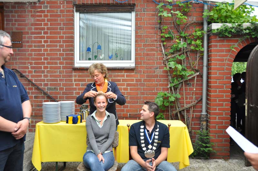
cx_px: 129
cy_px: 86
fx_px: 258
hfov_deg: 53.2
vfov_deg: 36.8
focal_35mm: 36
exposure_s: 1/60
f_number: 4
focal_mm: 24
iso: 800
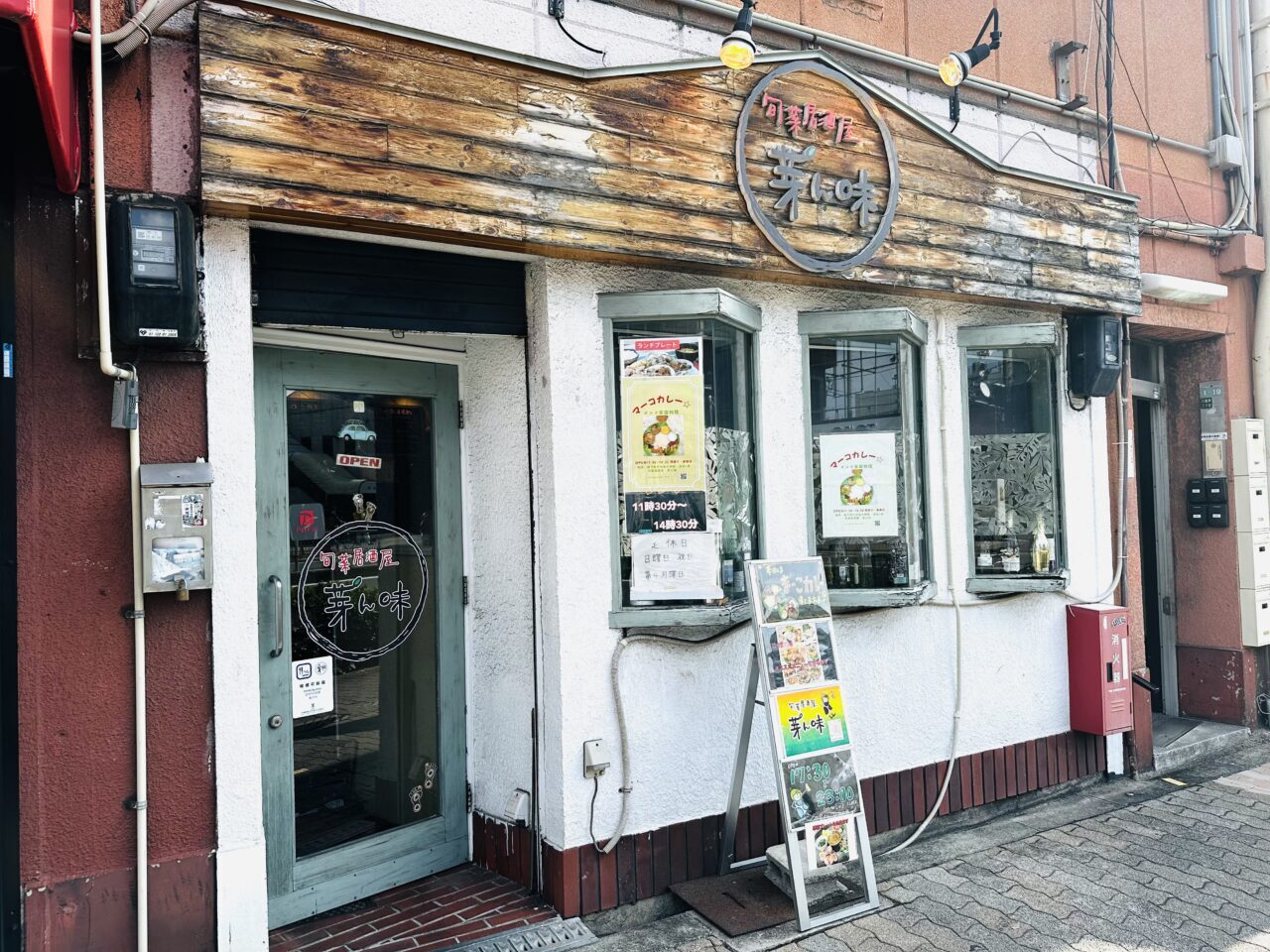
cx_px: 635
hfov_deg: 71.6
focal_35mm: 24
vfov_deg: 56.8
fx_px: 881
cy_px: 476
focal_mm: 6.86
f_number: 1.78
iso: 80
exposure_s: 1/1613
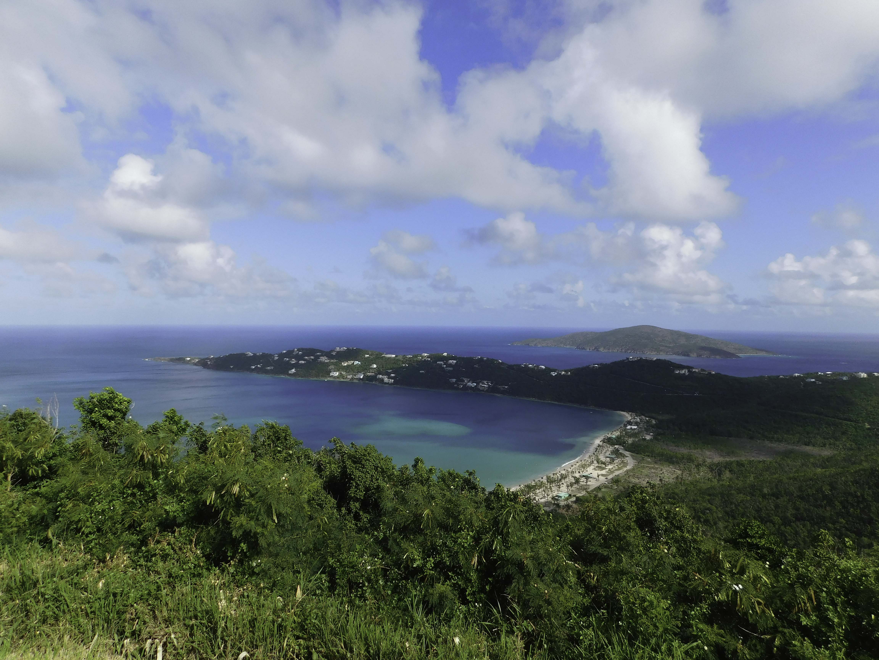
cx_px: 440
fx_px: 584
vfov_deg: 58.9
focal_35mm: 23
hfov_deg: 73.9
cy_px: 330
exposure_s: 1/640
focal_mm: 4
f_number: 6
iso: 125
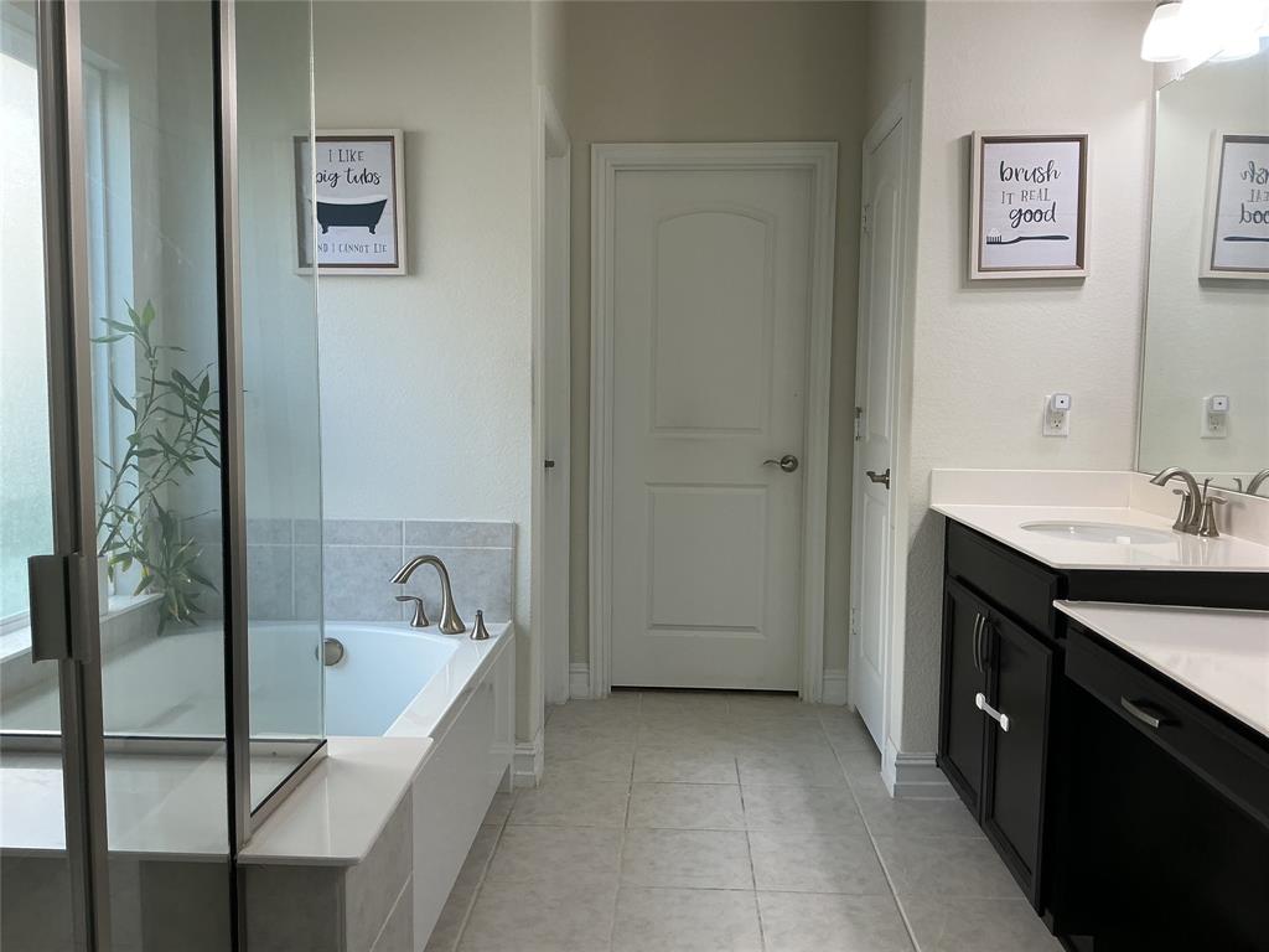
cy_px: 476
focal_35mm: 29
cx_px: 634
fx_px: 1063
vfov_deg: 48.2
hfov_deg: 61.7
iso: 32
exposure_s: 1/60
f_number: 1.8
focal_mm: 3
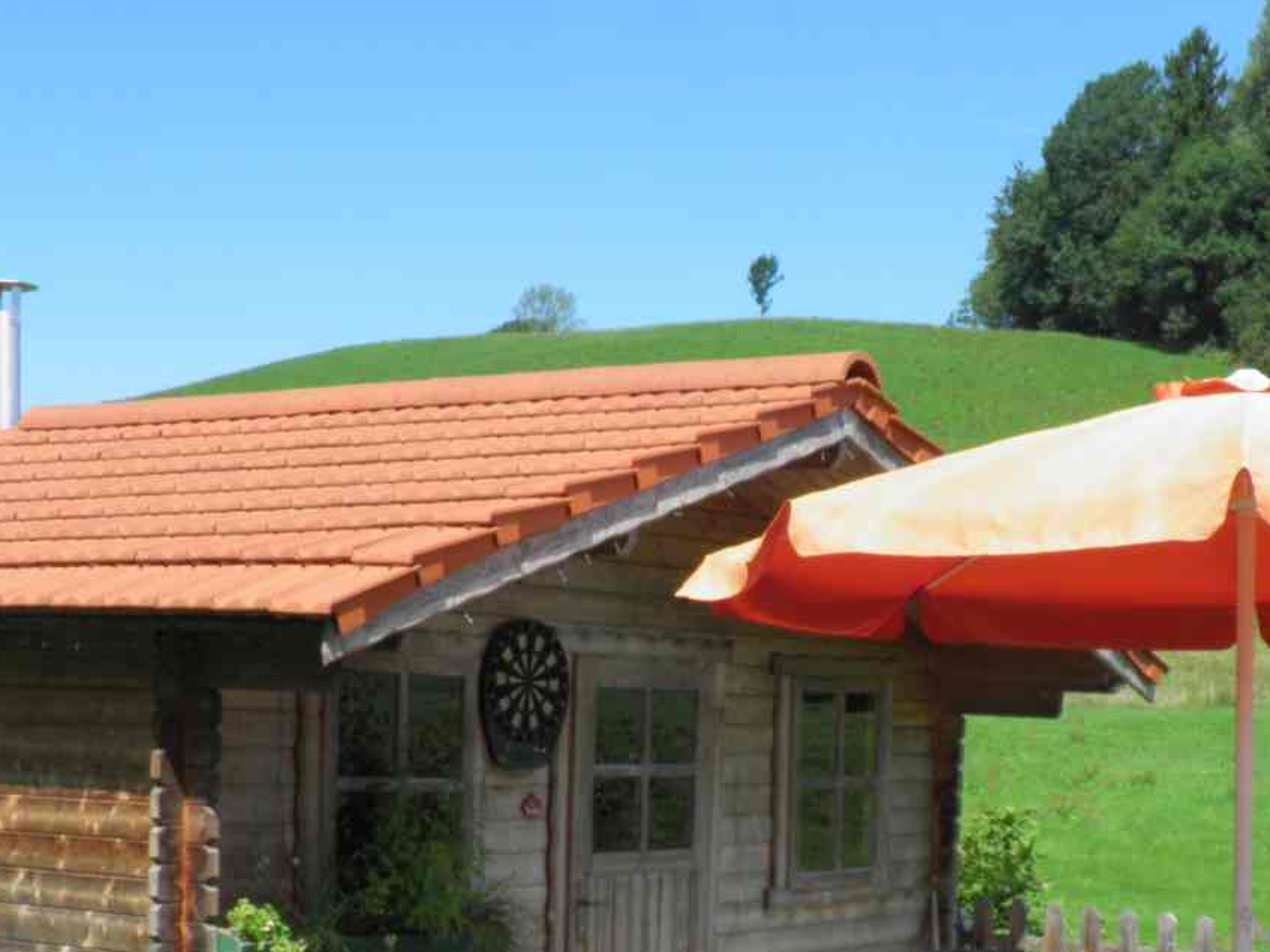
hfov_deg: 29.3
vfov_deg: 21.7
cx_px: 773
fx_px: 2421
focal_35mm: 66
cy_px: 879
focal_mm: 6.3
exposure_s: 1/200
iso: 50
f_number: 5.5
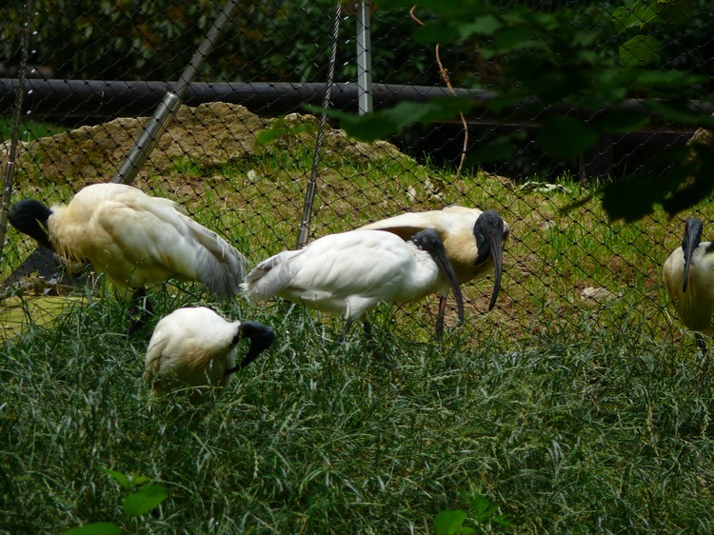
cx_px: 357
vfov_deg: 3.5
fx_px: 8660
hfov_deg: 4.7
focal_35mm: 420
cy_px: 268
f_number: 4
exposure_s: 1/125
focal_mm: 88.8
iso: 100
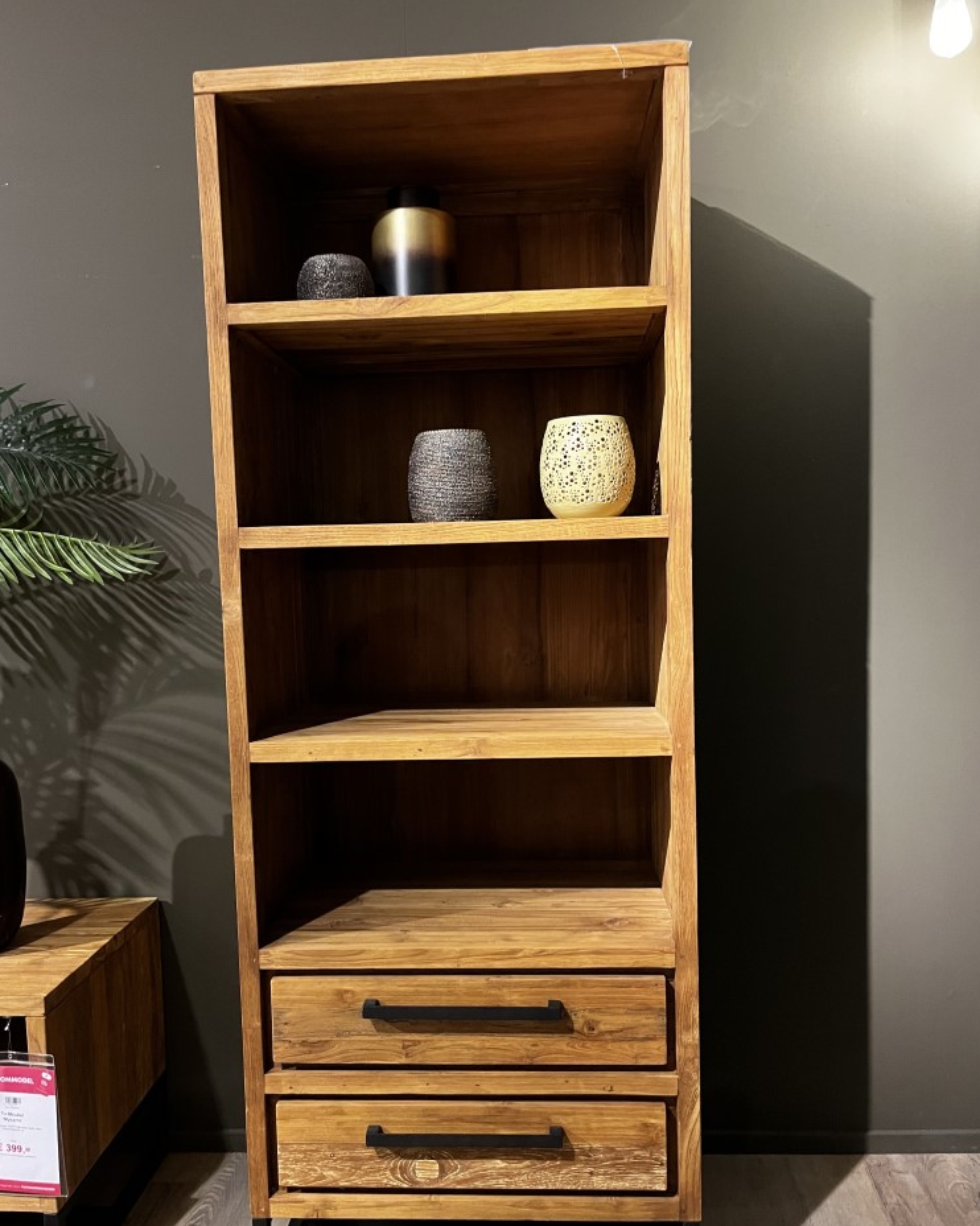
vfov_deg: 62.2
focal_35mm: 28
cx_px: 482
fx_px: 1015
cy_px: 651
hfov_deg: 51.5
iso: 500
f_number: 1.6
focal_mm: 5.1
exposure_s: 1/33
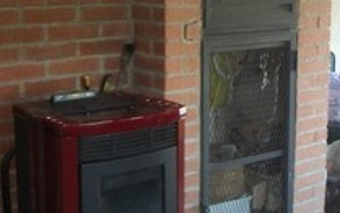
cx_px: 251
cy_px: 67
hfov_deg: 27.8
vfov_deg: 17.8
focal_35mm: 73
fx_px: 677
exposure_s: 1/40
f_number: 2.9
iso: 240
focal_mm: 5.7
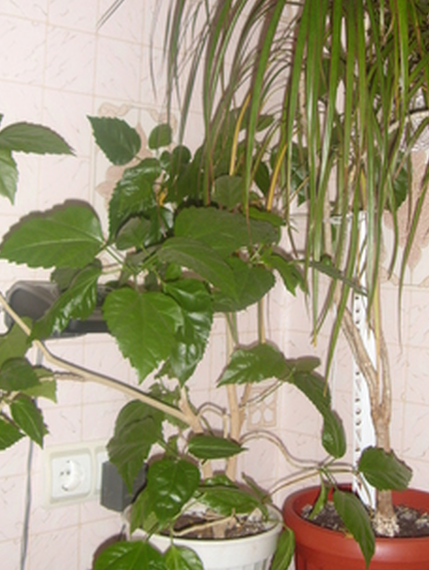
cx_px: 233
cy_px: 243
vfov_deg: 41.1
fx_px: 759
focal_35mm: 46
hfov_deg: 31.6
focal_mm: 6.3
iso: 100
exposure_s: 1/30
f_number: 3.5
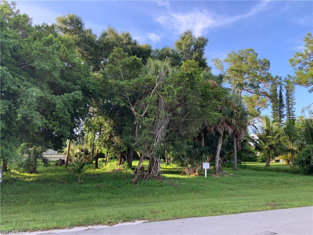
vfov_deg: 53.1
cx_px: 156
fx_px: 235
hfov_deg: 67.3
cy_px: 118
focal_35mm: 26
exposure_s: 1/198
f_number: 1.8
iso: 25
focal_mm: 4.25
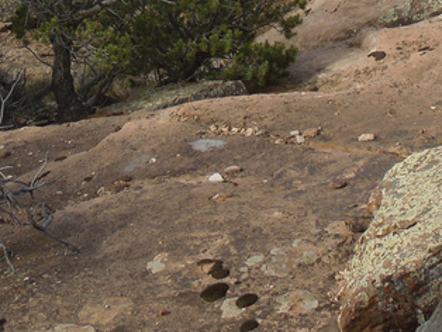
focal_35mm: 127
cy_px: -198
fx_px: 1623
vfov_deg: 11.1
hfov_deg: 15.5
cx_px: 165
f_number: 3.8
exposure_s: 1/500
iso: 100
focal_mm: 7
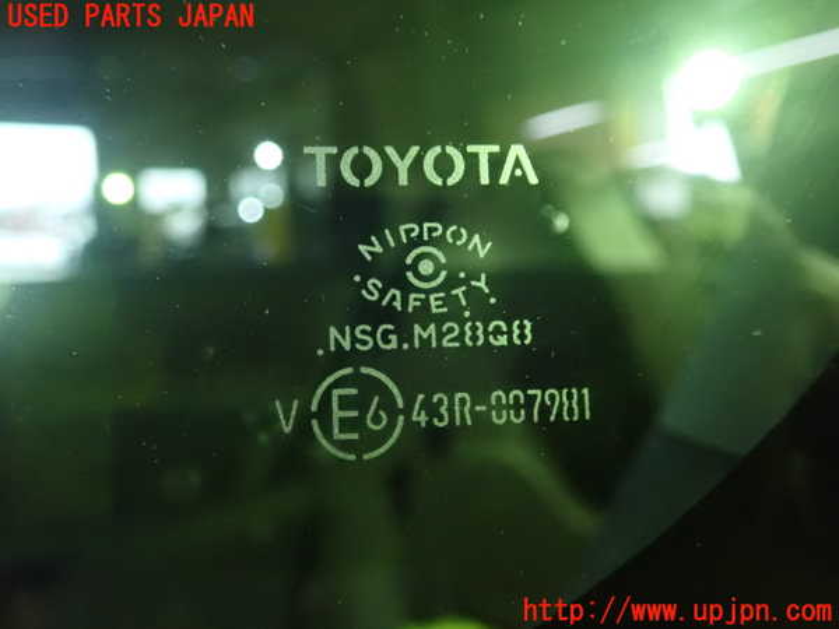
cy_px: 314
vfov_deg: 46.8
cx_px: 420
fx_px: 727
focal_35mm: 30
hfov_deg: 60.0
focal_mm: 5.5
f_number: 2.3
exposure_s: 1/20
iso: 1600
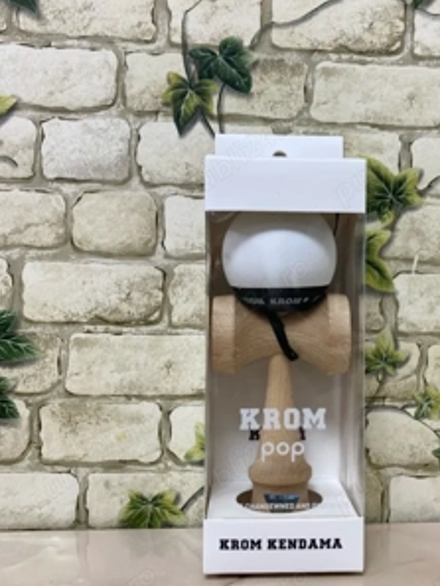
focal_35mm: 35
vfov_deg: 52.5
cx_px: 284
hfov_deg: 40.3
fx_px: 593
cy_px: 331
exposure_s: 1/100
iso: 80
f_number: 1.8
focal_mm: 4.25
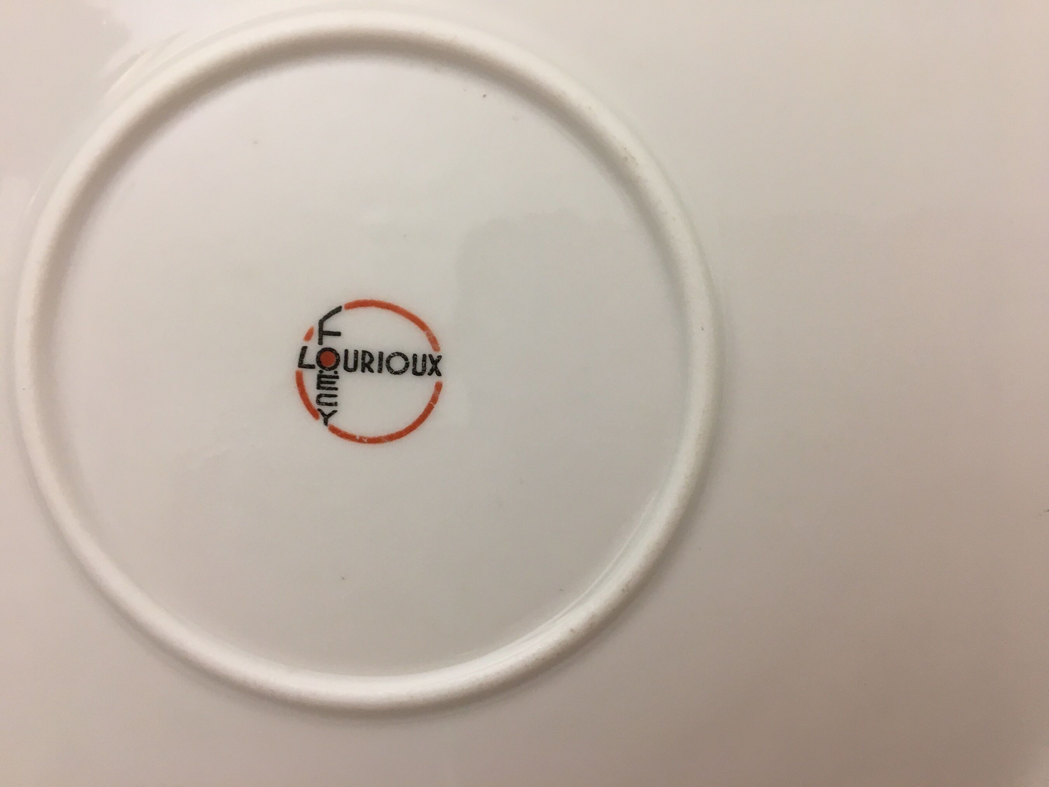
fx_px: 879
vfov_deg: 48.2
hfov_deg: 61.7
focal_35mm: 29
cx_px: 524
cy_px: 394
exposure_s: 1/33
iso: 100
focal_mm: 4.15
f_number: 2.2
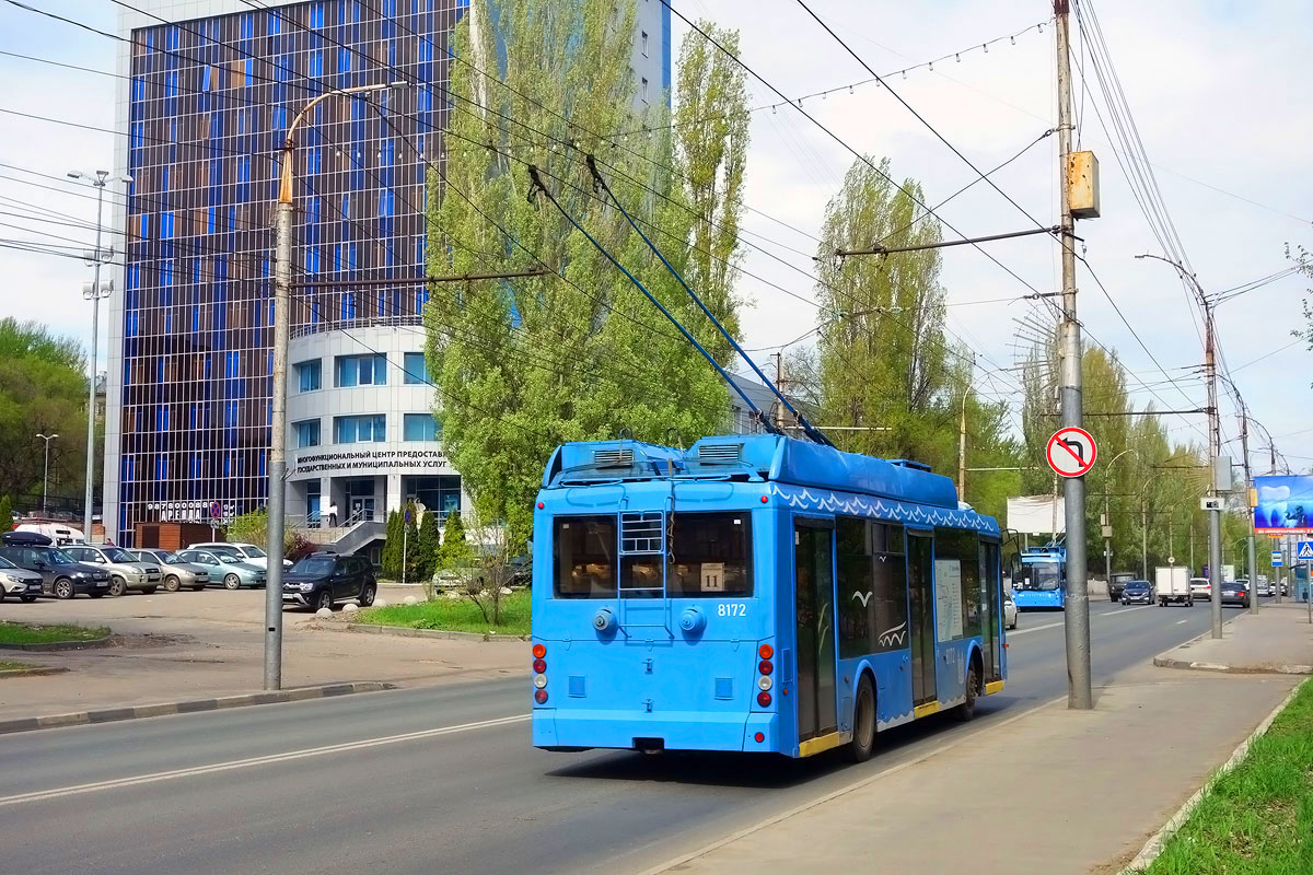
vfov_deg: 29.9
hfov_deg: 43.6
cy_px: 438
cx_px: 656
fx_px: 1641
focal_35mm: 45
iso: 125
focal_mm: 16.59
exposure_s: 1/500
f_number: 5.6
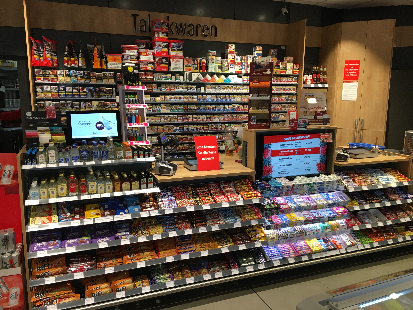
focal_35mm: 29
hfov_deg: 61.7
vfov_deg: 48.2
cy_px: 155
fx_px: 346
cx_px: 206
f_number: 2.2
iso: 50
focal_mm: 4.15
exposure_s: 1/33
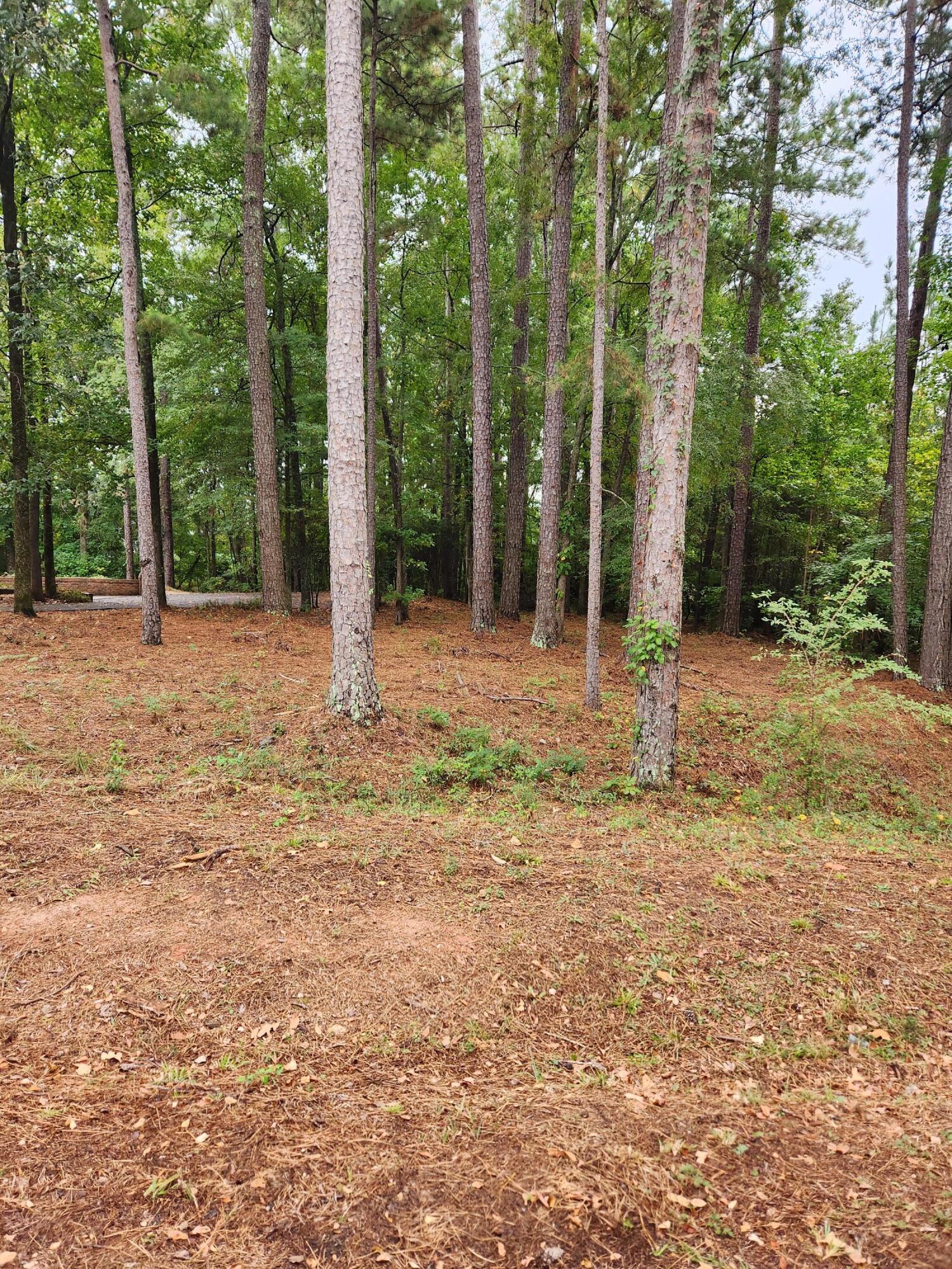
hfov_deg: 58.9
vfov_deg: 73.9
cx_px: 476
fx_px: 843
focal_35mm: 23
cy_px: 634
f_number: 1.8
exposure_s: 1/180
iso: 100
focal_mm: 5.4
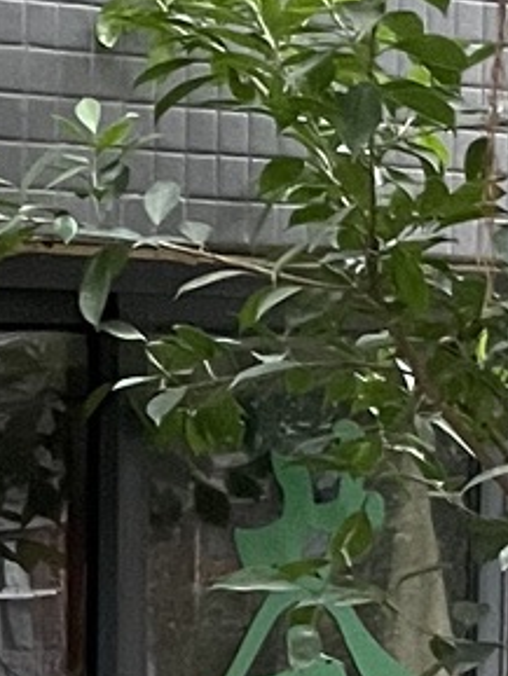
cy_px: 1511
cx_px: -747
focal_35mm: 180
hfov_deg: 7.6
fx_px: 3519
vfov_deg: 9.9
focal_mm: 4.2
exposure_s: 1/50
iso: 400
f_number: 1.6
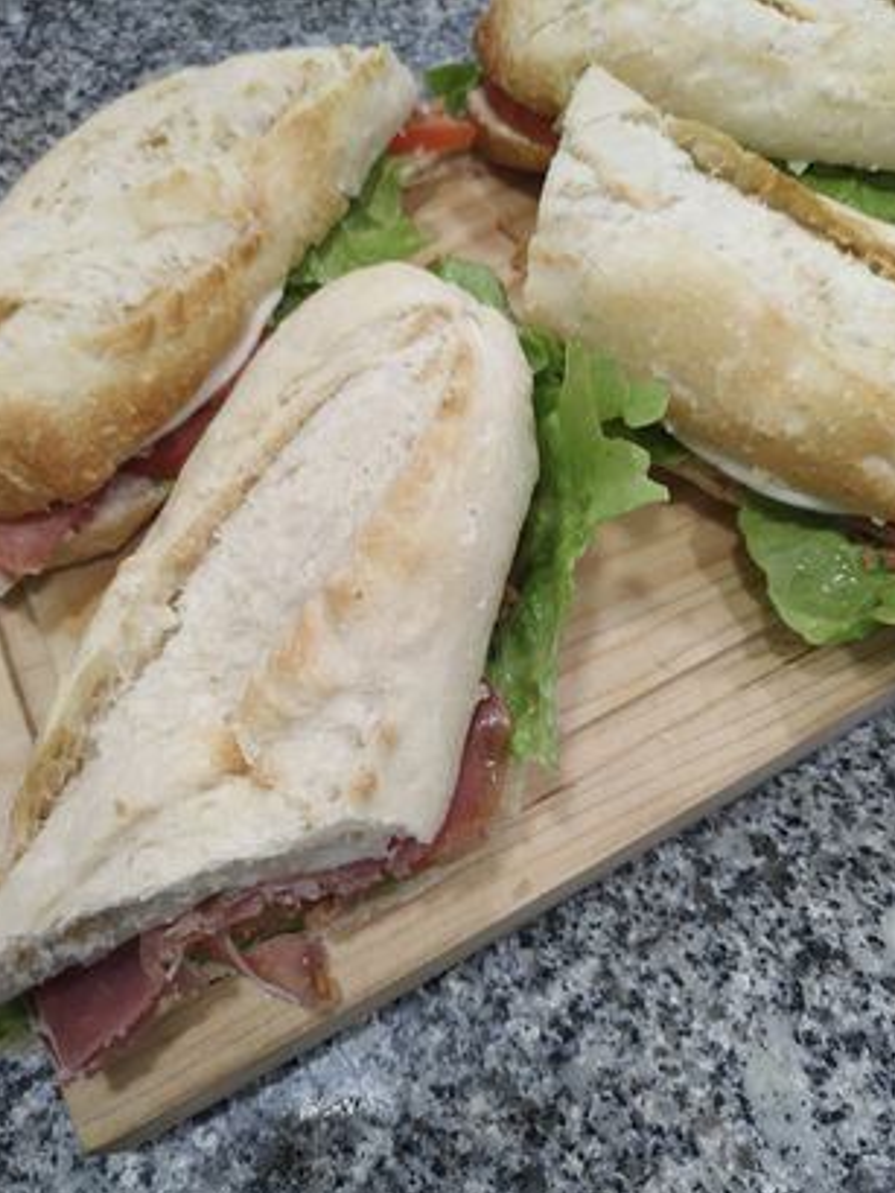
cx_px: 443
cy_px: 618
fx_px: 861
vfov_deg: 69.4
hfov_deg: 54.9
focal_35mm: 25
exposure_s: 1/25
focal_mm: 3.94
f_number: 1.9
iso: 125
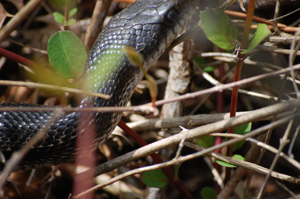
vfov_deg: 4.6
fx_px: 2498
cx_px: 150
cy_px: 100
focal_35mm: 300
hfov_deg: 6.9
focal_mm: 200
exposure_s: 1/500
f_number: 5.6
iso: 500
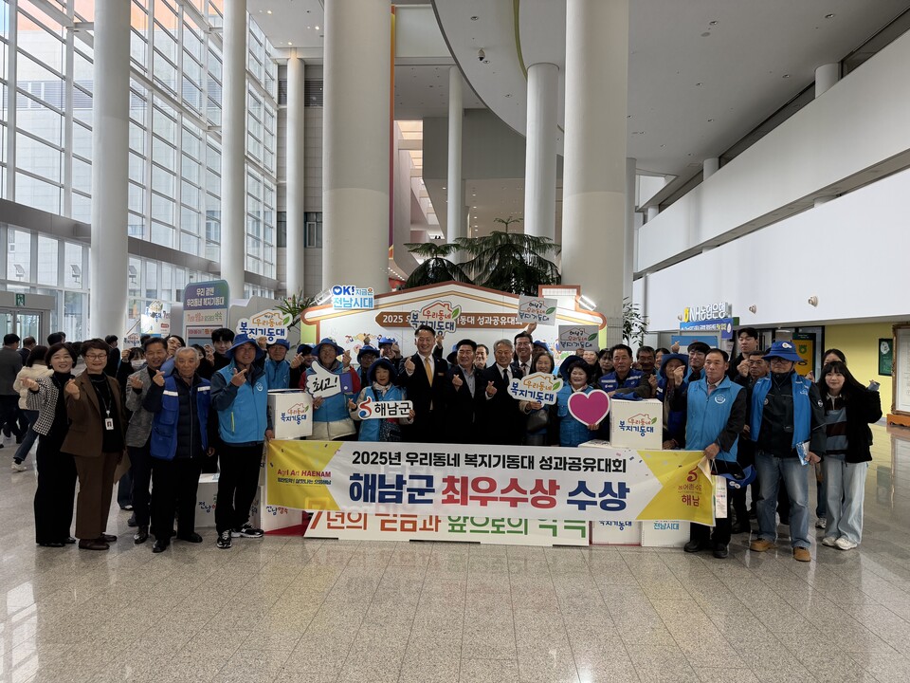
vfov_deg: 56.8
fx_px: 631
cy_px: 342
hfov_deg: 71.6
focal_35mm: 24
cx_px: 455
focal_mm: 6.76
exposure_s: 1/169
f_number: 1.78
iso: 160
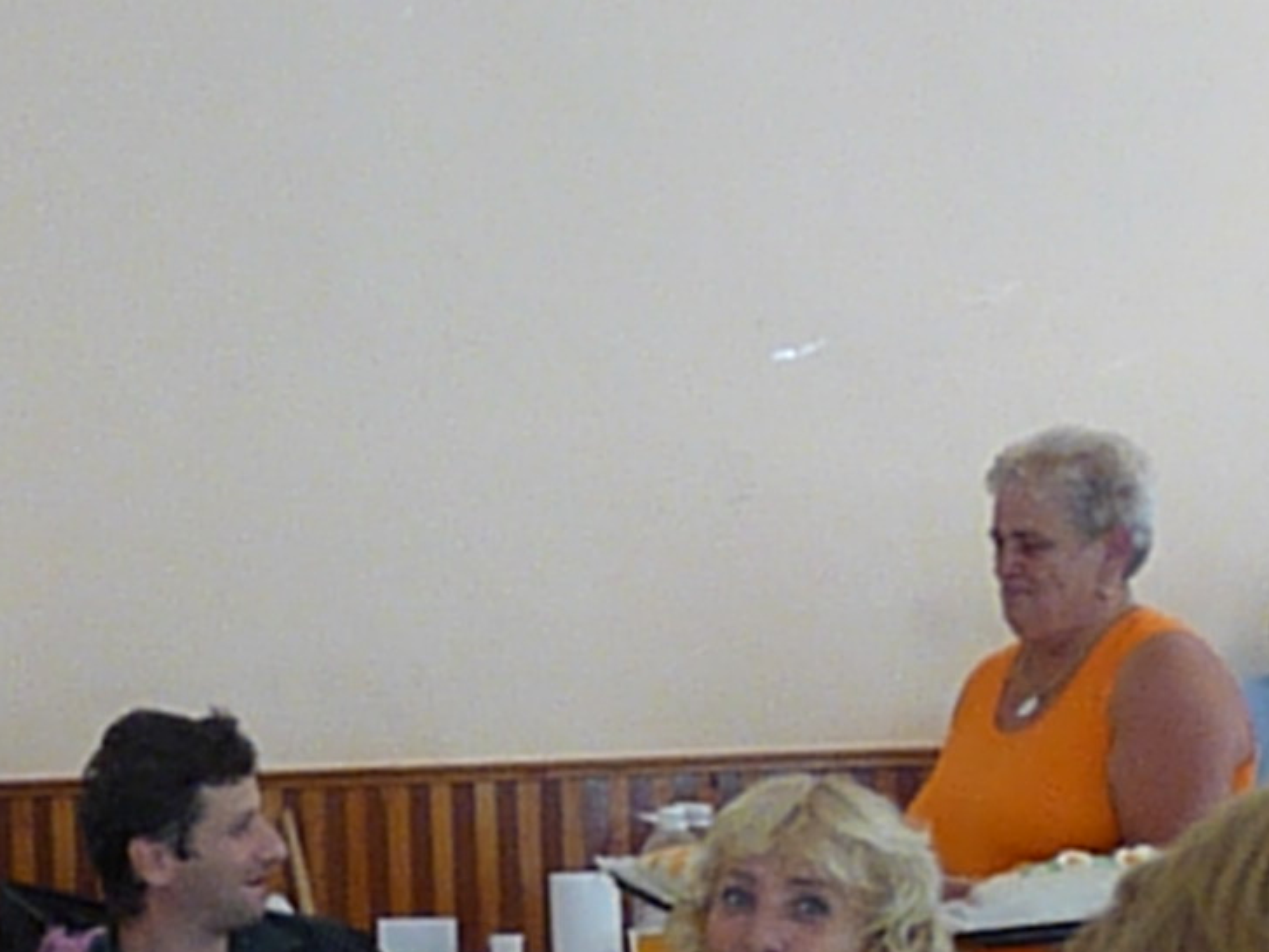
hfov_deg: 25.5
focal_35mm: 76
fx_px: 2786
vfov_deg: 19.1
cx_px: 439
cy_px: 809
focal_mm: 4.8
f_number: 2.8
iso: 800
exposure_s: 1/50
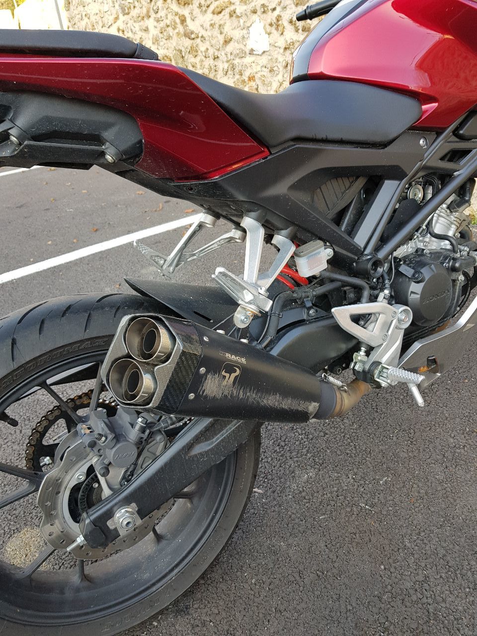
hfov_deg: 53.1
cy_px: 318
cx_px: 238
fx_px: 478
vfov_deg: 67.3
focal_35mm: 26
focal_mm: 4.2
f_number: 1.7
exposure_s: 1/144
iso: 40
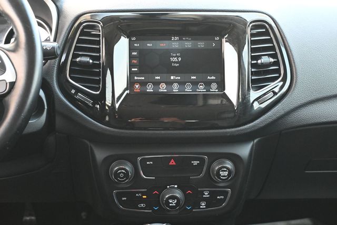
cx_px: 168
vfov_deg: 23.2
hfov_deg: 34.2
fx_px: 547
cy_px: 112
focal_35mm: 58
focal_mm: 39
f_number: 5.6
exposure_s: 1/100
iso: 3200
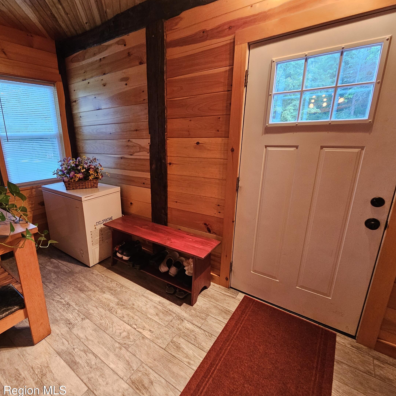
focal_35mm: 16
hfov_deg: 86.5
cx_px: 160
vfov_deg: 87.4
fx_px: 207
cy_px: 202
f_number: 2.2
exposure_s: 1/30
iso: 400
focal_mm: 2.2
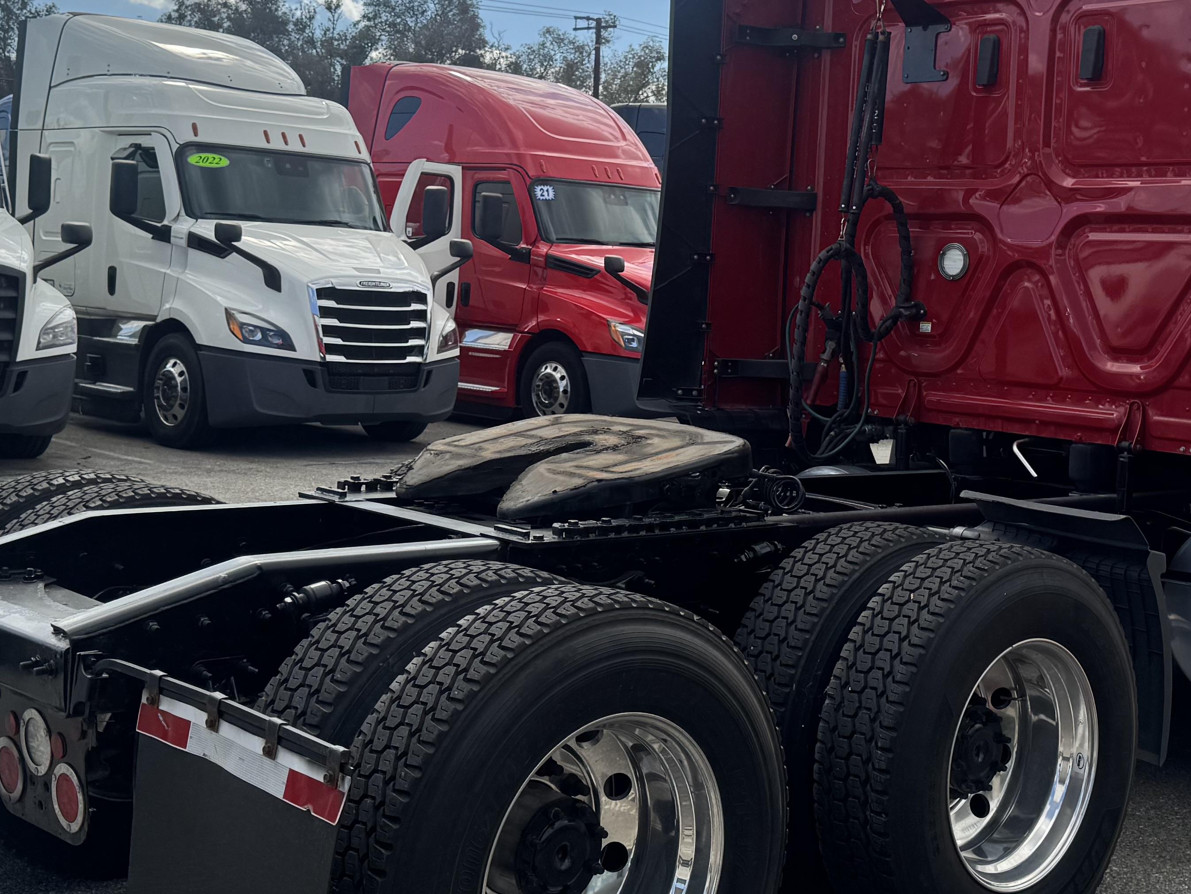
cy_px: 297
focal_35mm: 51
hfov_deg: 37.3
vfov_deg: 28.4
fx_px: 1755
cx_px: 726
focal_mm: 6.76
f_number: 1.78
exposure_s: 1/5814
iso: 80
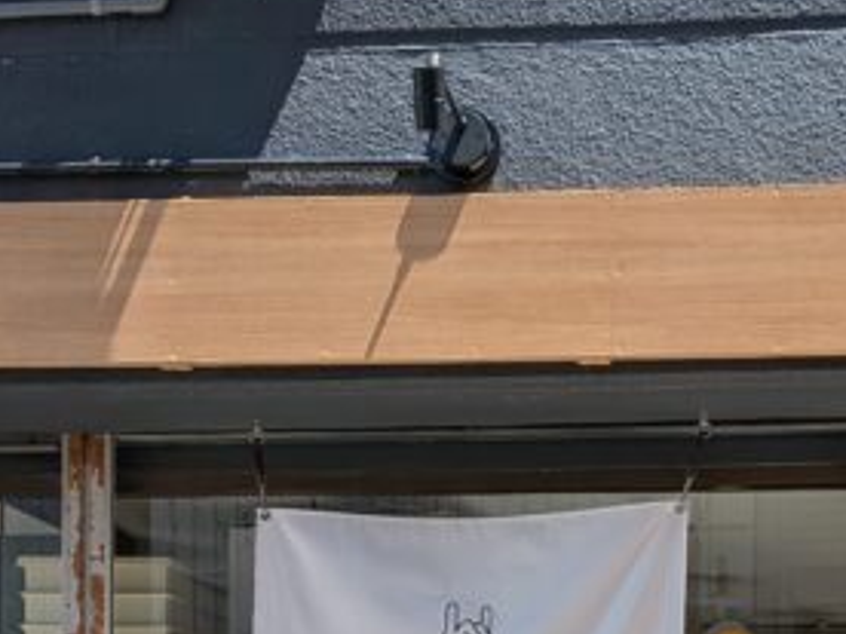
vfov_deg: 15.9
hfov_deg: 21.9
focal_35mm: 89
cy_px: 787
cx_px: 561
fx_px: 2175
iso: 27
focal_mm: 4.53
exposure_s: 1/11765
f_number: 1.7
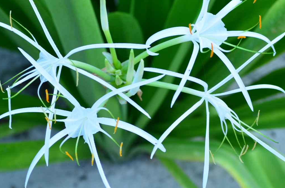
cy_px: 63
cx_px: 154
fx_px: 1025
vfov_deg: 10.5
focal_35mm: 130
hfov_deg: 15.8
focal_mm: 55
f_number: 5.6
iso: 400
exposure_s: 1/100
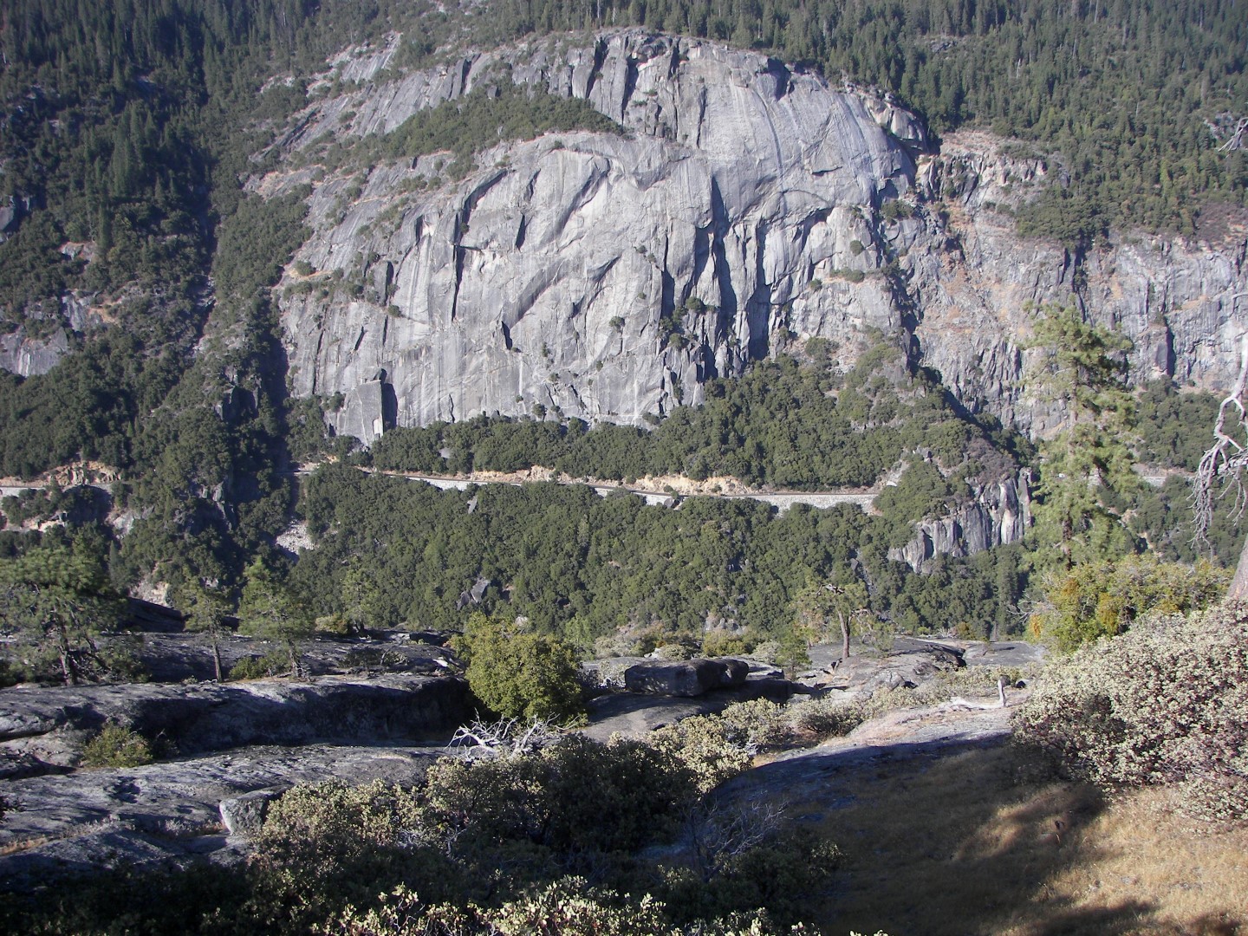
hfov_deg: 51.4
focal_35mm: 36
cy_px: 468
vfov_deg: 39.7
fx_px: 1298
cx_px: 624
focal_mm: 6
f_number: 2.8
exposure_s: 1/800
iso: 64
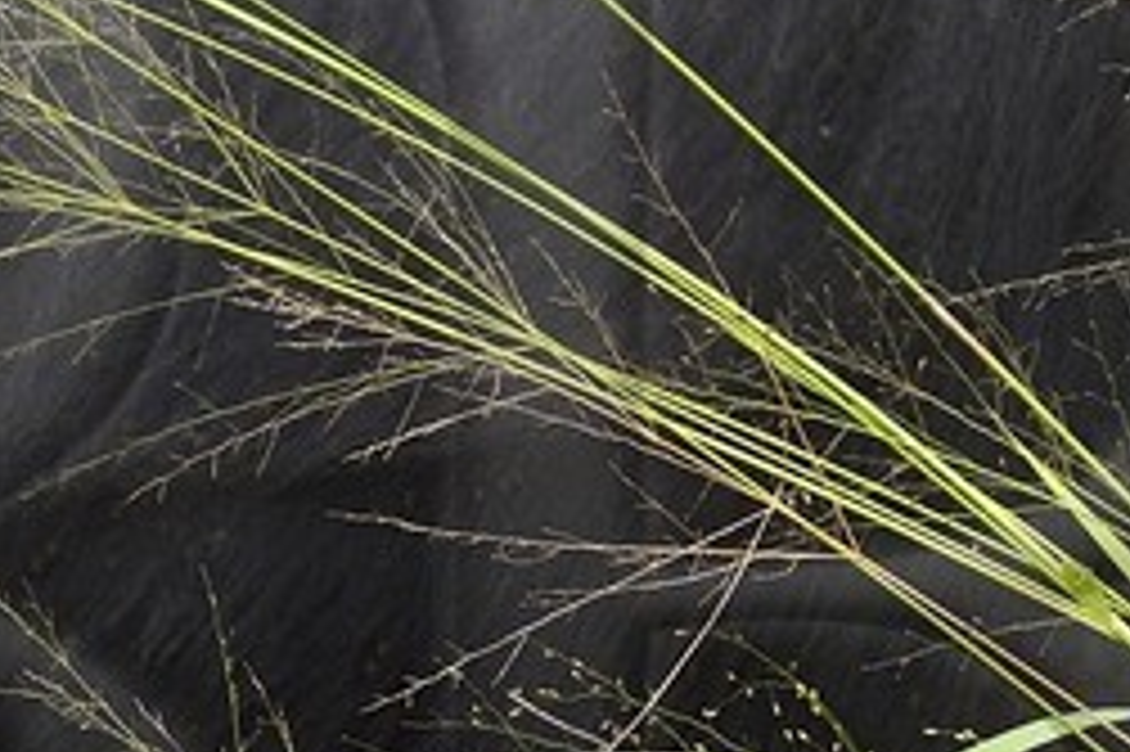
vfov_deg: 1.2
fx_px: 35037
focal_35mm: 1117
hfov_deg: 1.8
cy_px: 621
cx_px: 342
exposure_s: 1/250
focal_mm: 175
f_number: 9
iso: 400
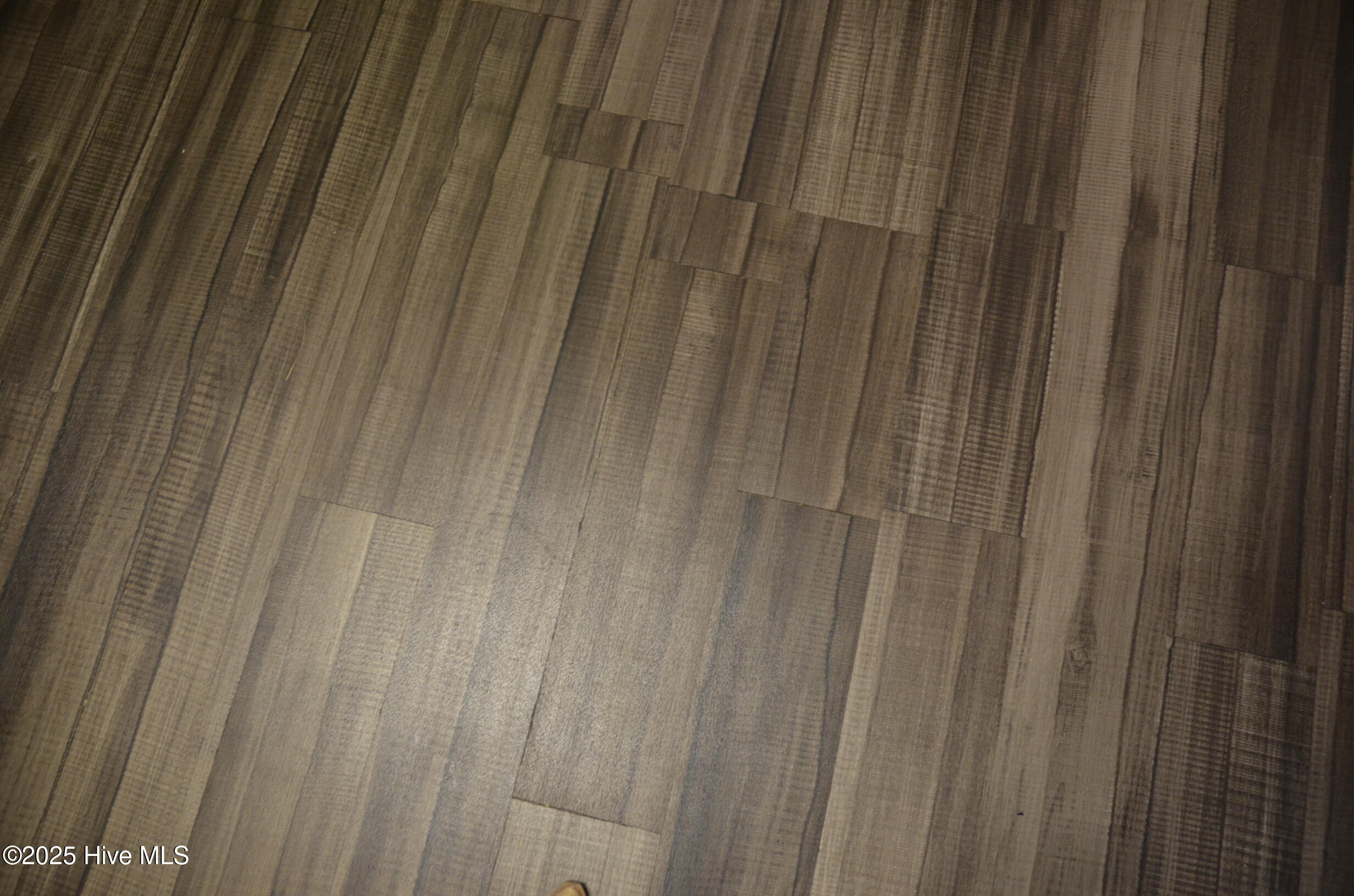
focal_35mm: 27
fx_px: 1013
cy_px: 448
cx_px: 677
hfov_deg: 67.5
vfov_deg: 47.7
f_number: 3.5
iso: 800
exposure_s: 1/30
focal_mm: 18
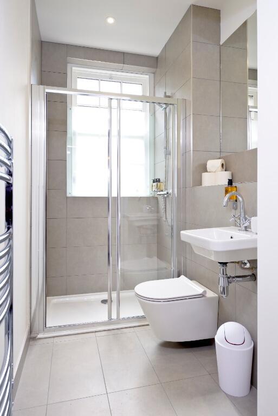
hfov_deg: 55.2
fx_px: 266
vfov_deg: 76.1
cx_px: 139
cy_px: 208
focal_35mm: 23
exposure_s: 1/40
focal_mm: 23
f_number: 8
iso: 400
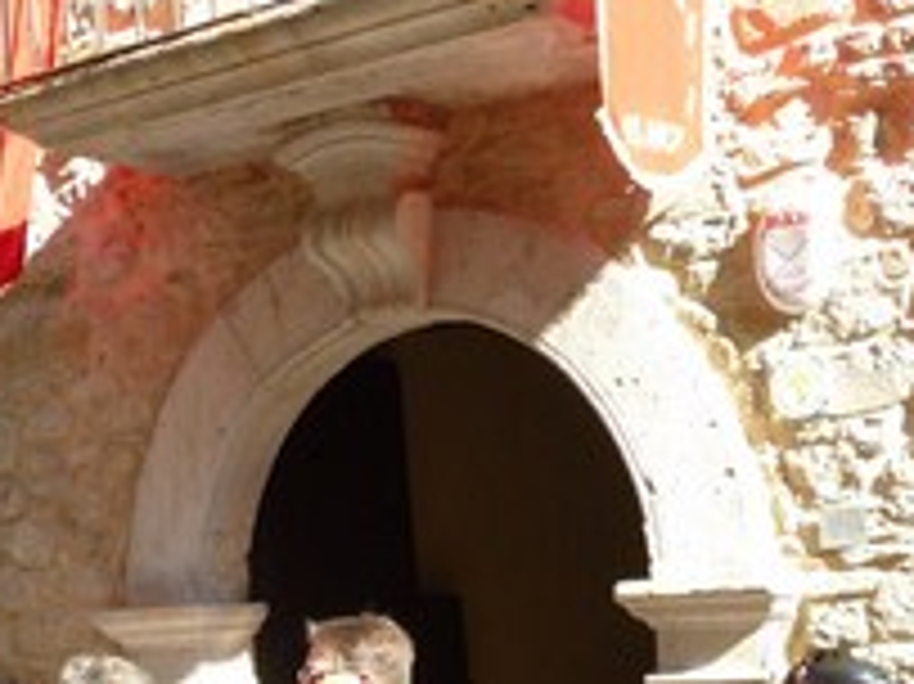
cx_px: 189
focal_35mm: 79
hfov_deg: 24.4
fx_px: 2085
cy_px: 659
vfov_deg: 18.2
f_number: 3.3
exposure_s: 1/160
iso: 100
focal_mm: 5.7
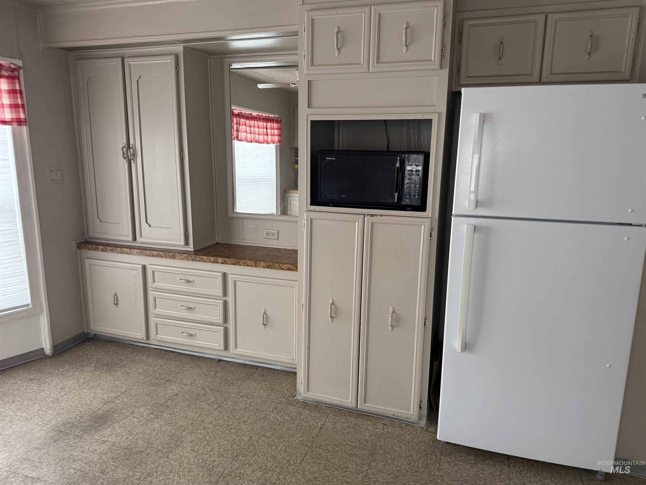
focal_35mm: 24
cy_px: 242
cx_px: 323
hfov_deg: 71.6
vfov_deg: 56.8
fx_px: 448
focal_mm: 6.76
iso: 200
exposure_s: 1/161
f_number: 1.78
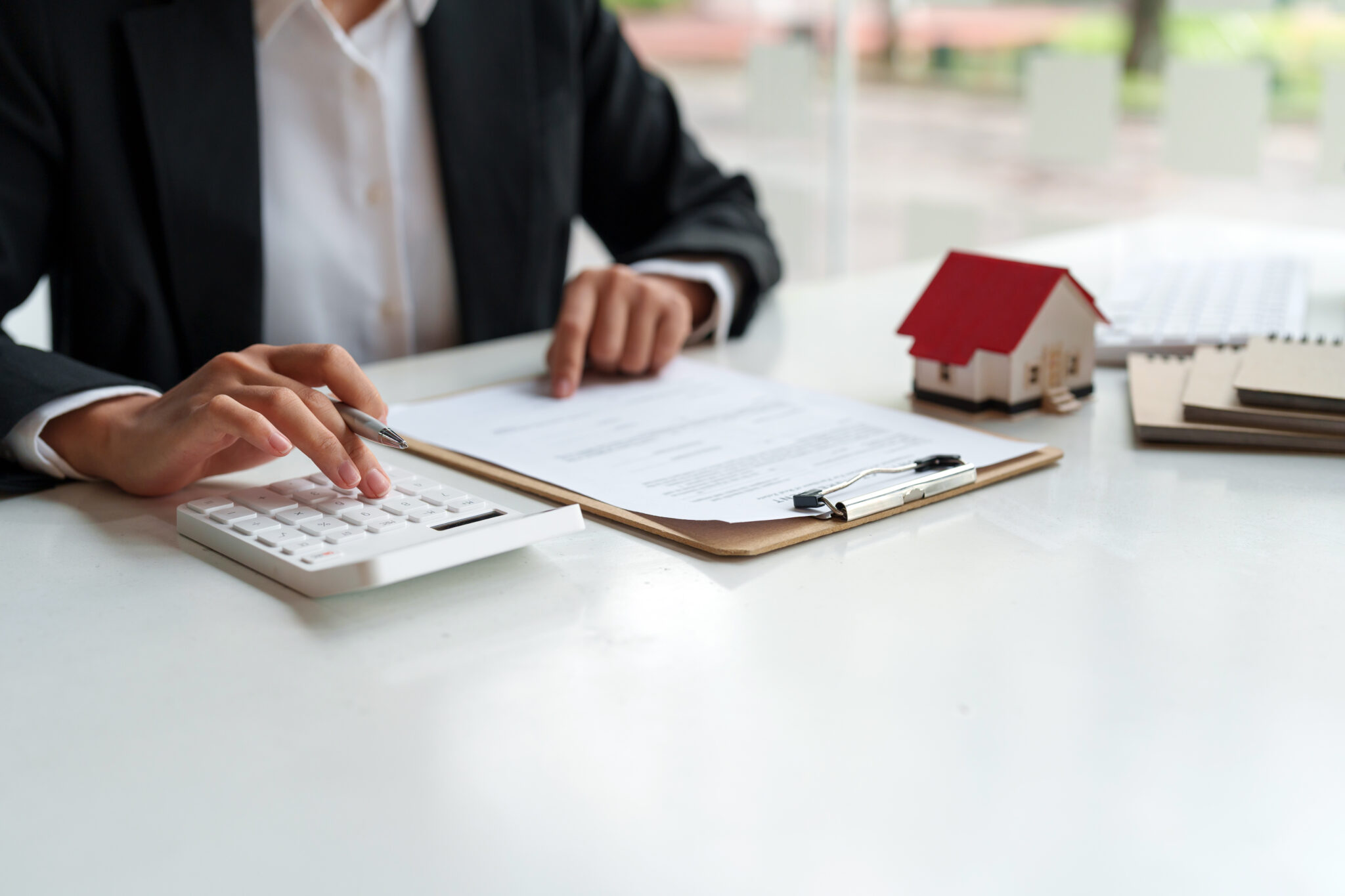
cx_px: 672
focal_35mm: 50
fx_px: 1868
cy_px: 448
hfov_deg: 39.6
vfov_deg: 27.0
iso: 320
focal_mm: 50
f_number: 2.8
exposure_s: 1/100
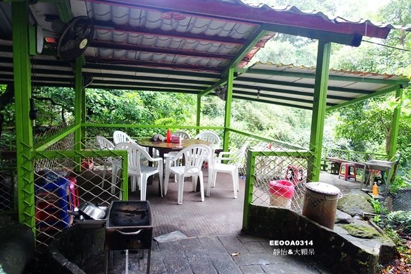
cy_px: 137
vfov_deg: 53.1
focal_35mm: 24
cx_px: 206
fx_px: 274
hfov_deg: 73.8
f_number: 2.2
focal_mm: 8.8
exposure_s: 1/30
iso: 125
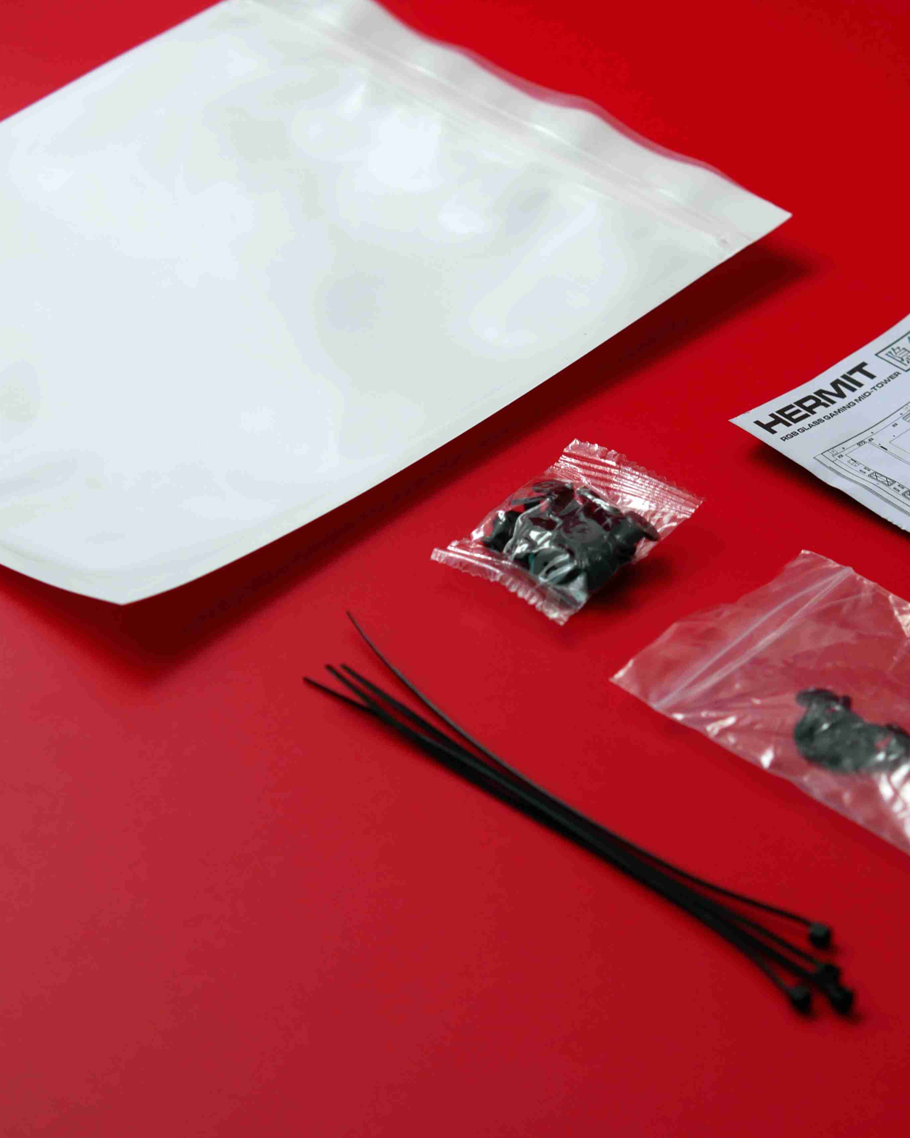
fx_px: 3771
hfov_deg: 13.7
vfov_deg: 17.2
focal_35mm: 112
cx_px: 654
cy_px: 569
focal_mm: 43
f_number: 3.5
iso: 250
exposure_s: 1/100
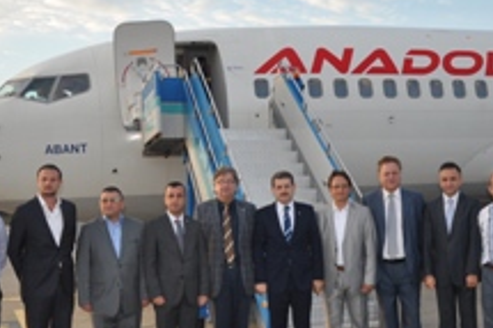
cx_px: 297
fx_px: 930
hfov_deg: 29.6
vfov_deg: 20.0
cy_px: 195
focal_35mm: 68
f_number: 3.8
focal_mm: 24
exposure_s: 1/200
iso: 200
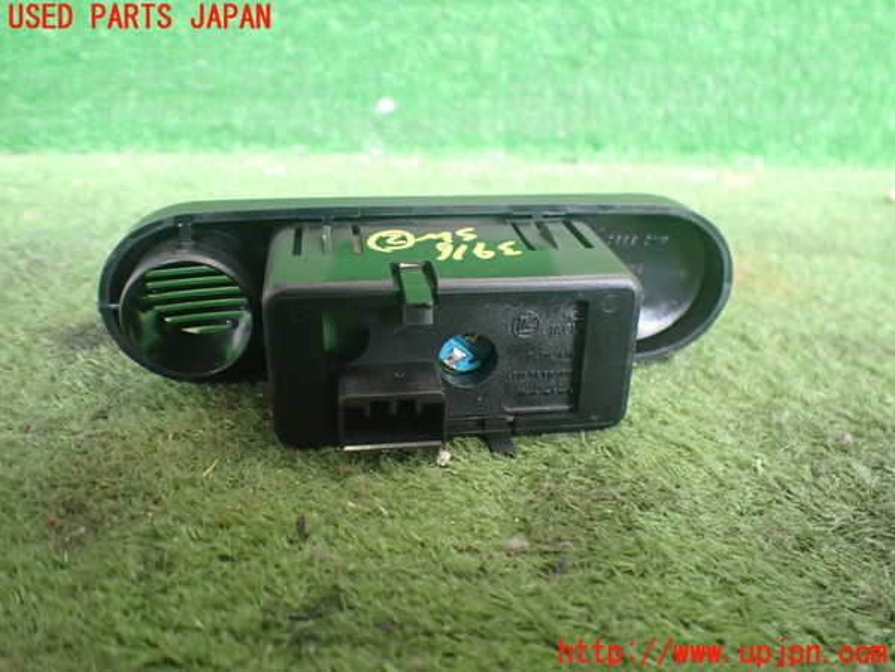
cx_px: 448
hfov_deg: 60.0
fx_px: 776
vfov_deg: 46.8
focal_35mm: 30
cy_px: 336
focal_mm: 5.4
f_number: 2.3
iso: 800
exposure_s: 1/80
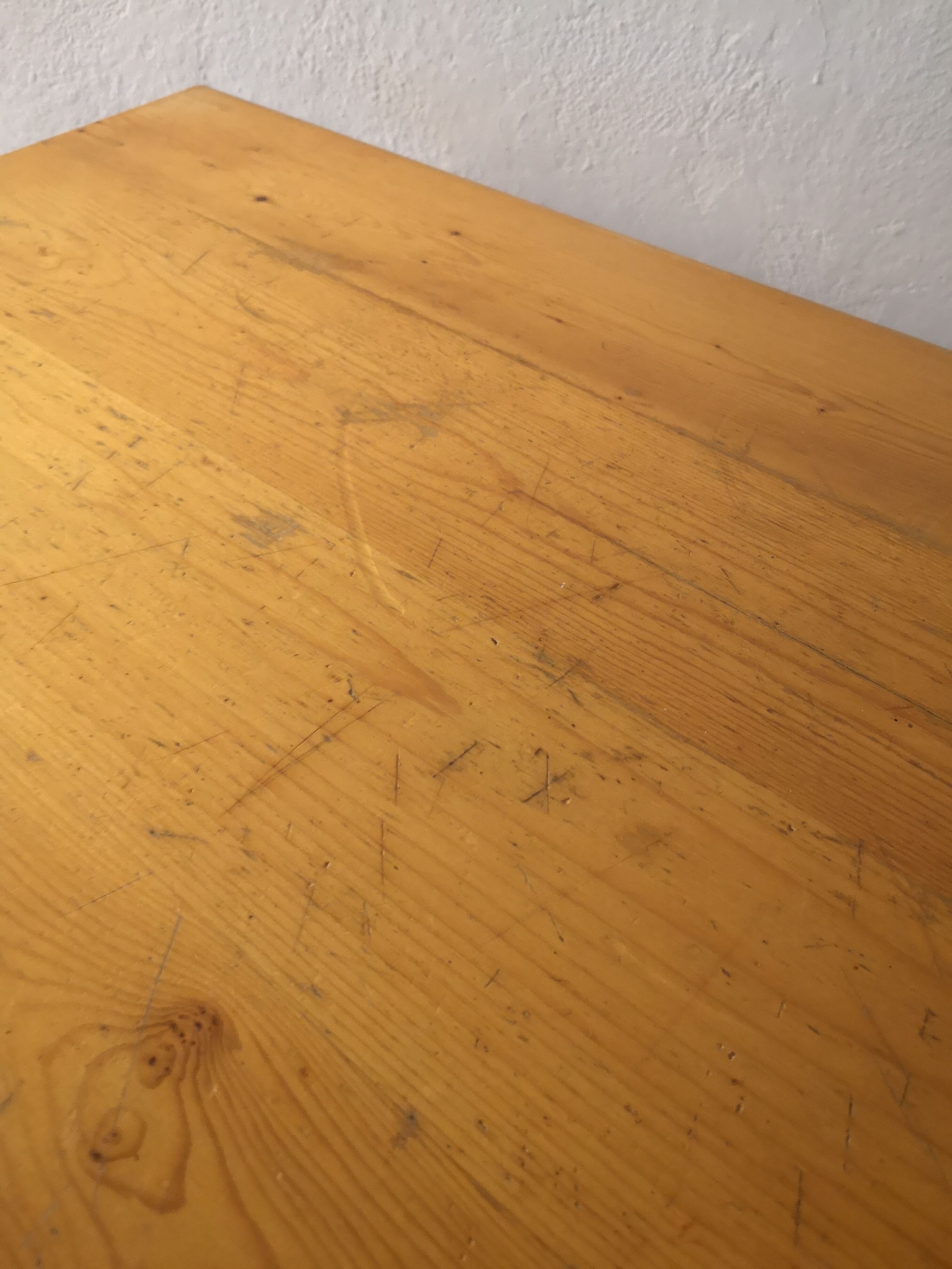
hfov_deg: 51.4
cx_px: 476
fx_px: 990
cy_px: 634
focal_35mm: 27
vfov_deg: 65.3
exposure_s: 1/33.3
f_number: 1.8
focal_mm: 3.95
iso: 320
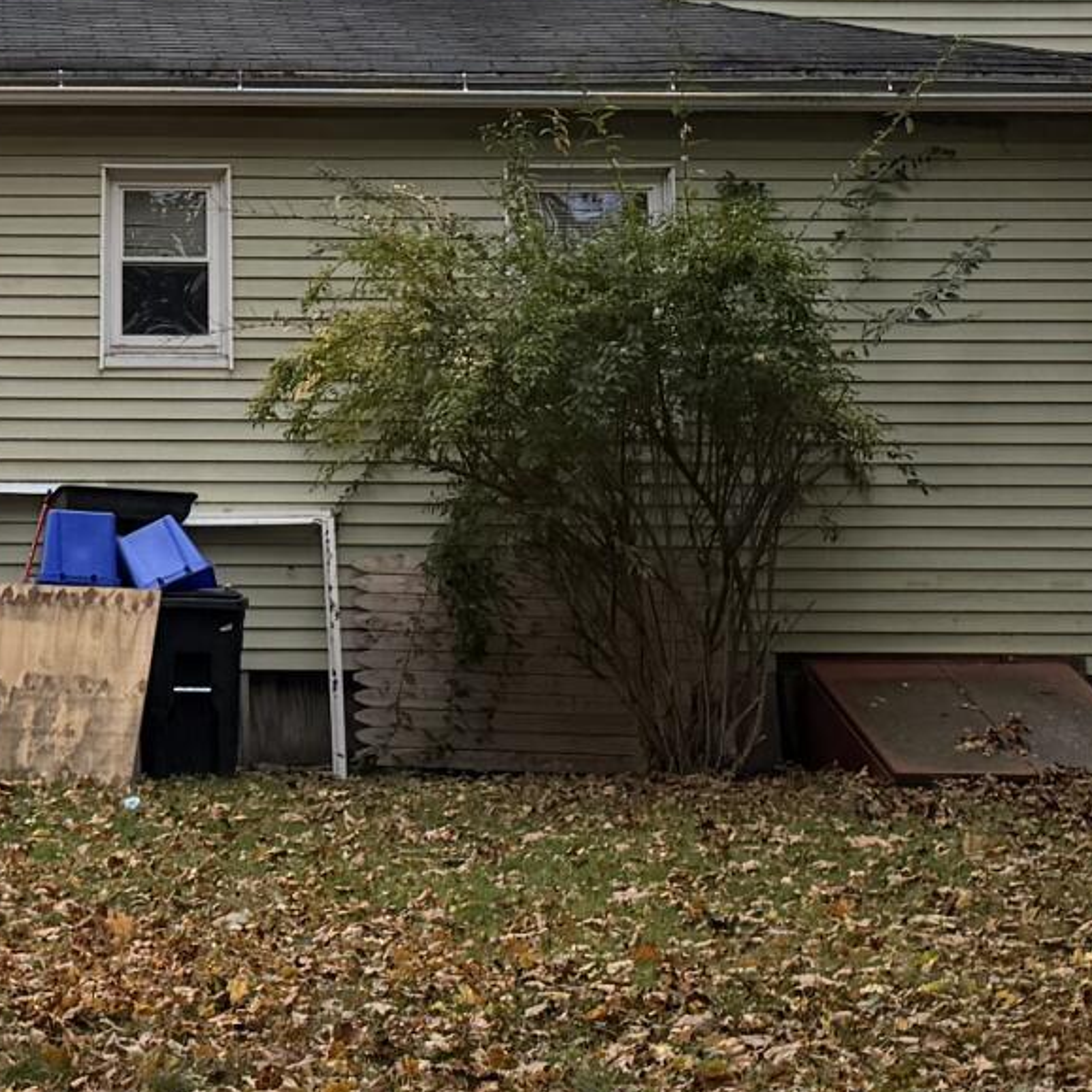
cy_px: -170
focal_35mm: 110
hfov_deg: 15.6
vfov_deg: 15.3
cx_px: 55
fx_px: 3926
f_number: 1.78
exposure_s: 1/1361
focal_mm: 6.76
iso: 100
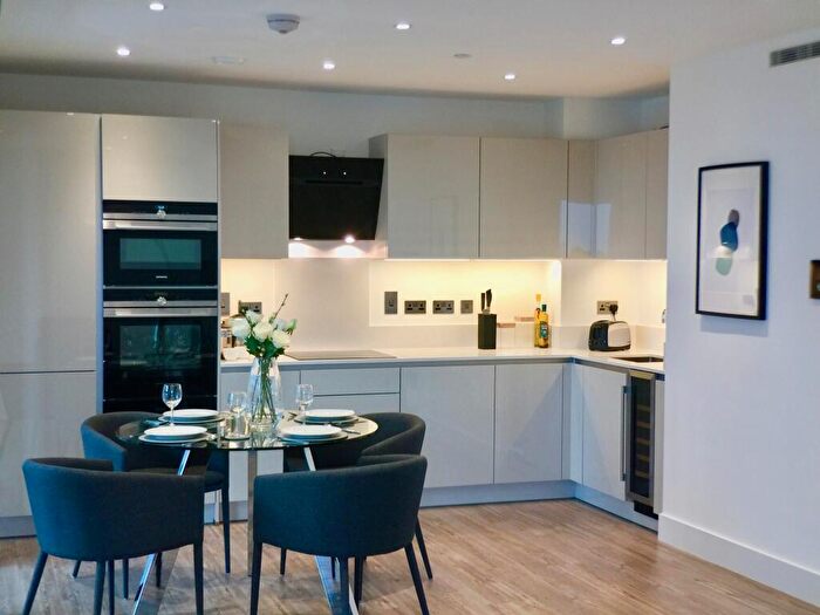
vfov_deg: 48.2
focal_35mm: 29
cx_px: 410
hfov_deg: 61.7
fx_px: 687
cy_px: 308
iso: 40
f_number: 2.2
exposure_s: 1/33
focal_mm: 4.15
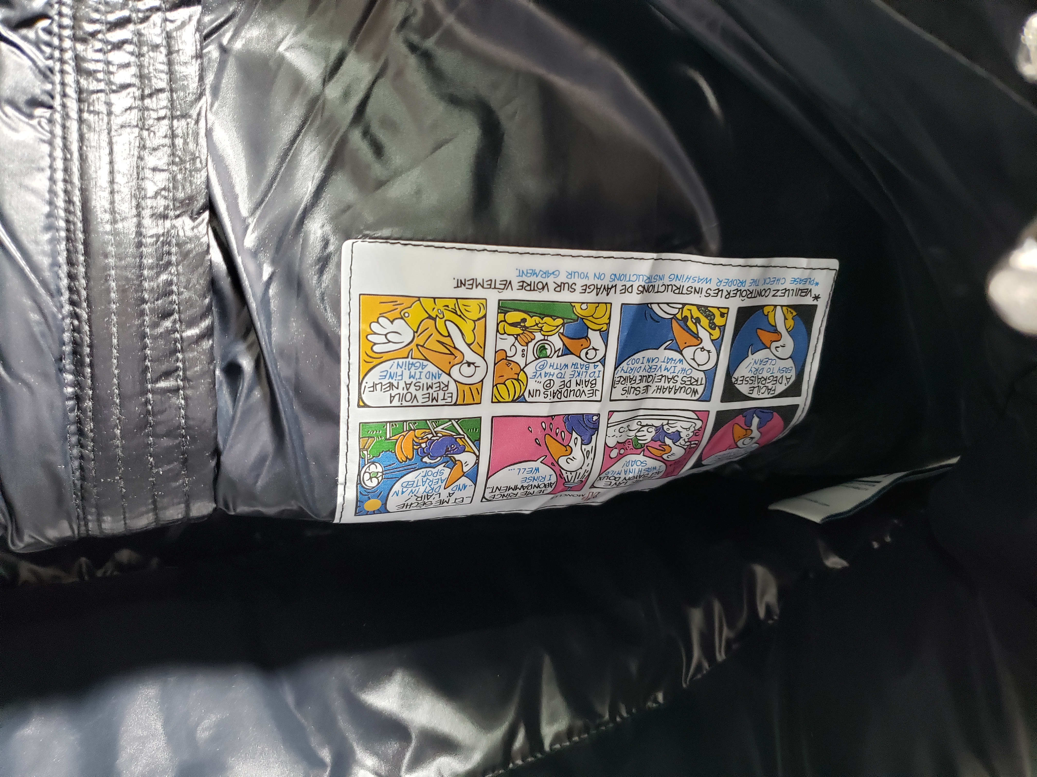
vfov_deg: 53.1
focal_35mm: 26
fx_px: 779
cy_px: 388
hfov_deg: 67.3
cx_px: 518
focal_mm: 4.3
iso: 320
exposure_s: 1/100
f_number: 1.5
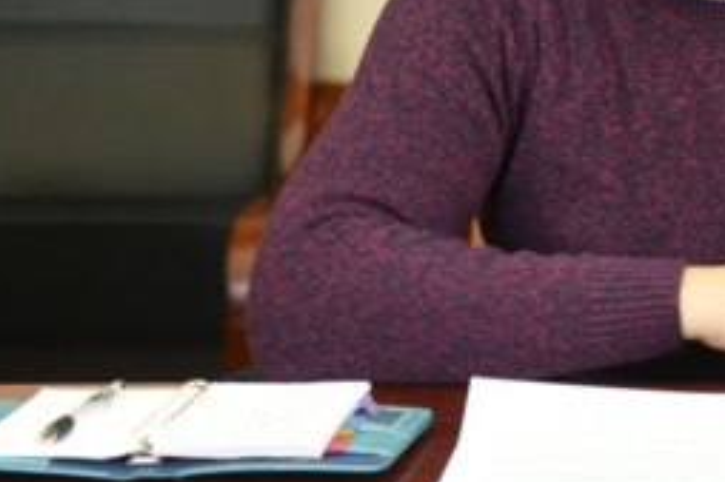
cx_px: 708
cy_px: -19
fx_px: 6460
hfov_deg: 6.4
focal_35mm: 321
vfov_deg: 4.3
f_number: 4
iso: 1100
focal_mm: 120
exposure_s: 1/125
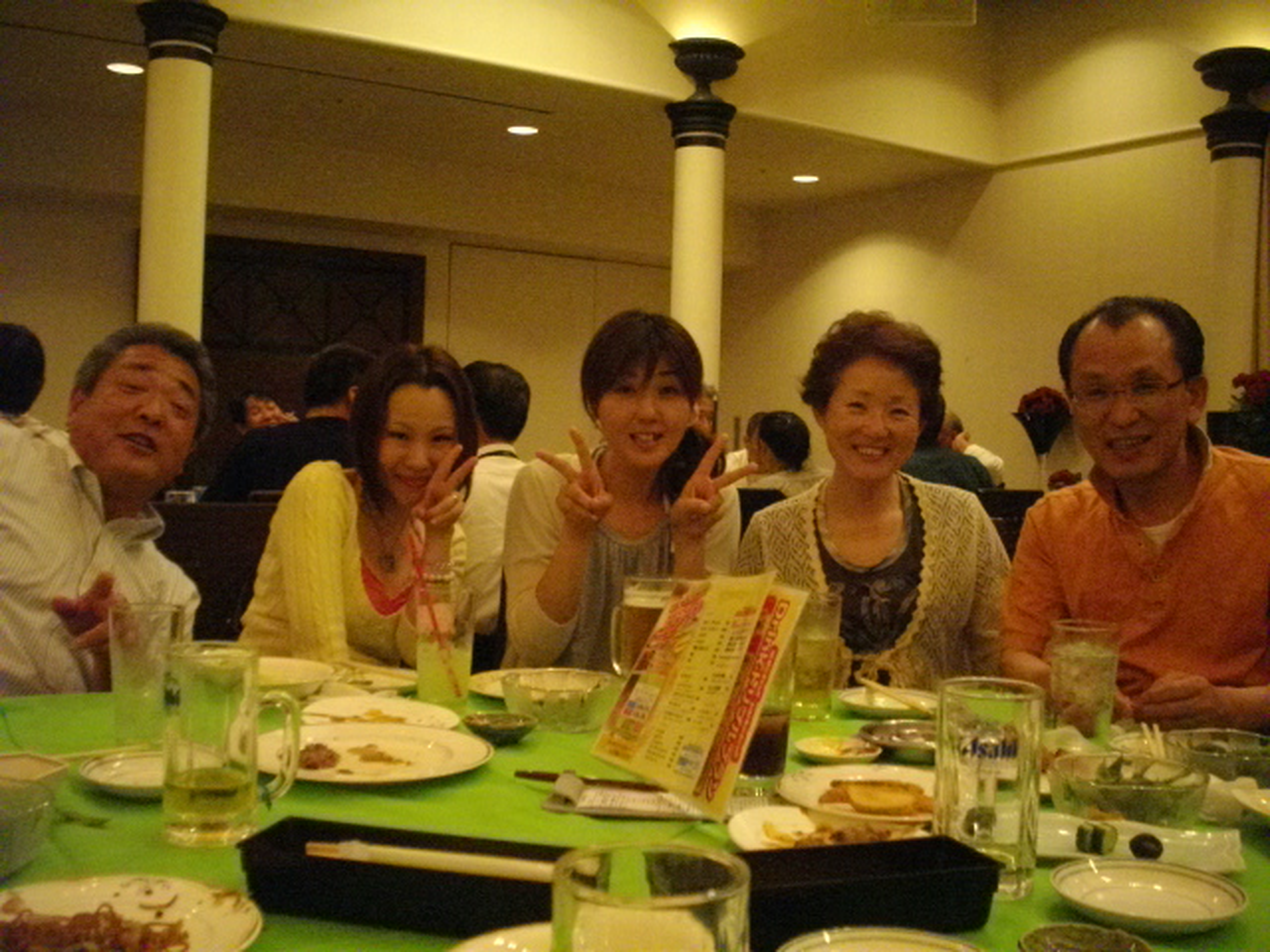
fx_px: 1357
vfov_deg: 38.7
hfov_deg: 50.1
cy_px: 476
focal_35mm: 37
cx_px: 635
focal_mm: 6.2
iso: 800
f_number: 2.8
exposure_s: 1/40
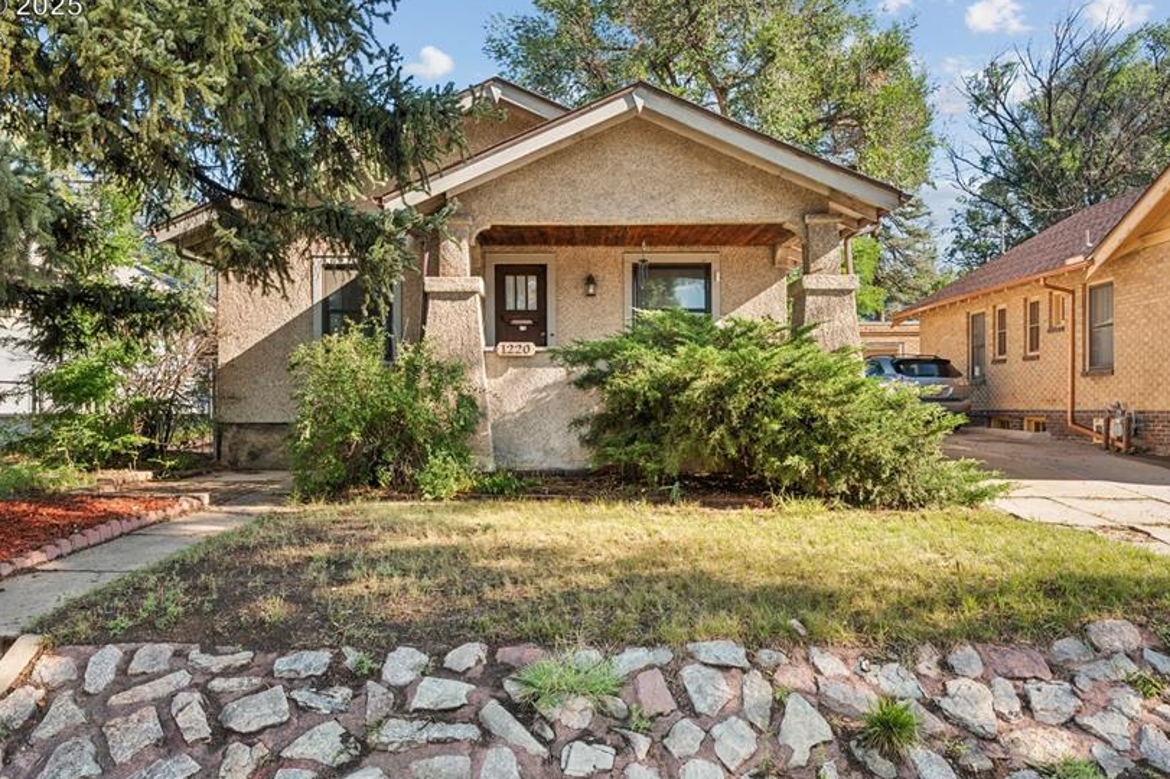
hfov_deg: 72.2
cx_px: 538
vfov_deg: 51.8
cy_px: 428
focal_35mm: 25
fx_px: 800
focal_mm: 19.5
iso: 100
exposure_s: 1/15
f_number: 11
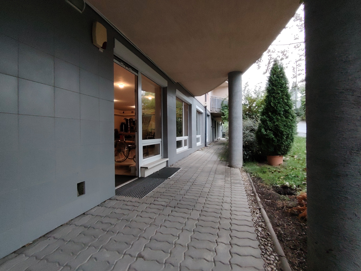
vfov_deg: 74.7
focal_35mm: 17
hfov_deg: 91.0
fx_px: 177
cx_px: 180
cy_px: 136
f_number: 2.2
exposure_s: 1/100
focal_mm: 1.42
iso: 146
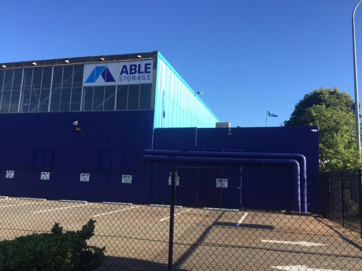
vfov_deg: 48.2
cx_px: 181
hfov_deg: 61.7
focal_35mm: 29
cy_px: 136
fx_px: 303
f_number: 2.2
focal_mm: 4.15
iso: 32
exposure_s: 1/942
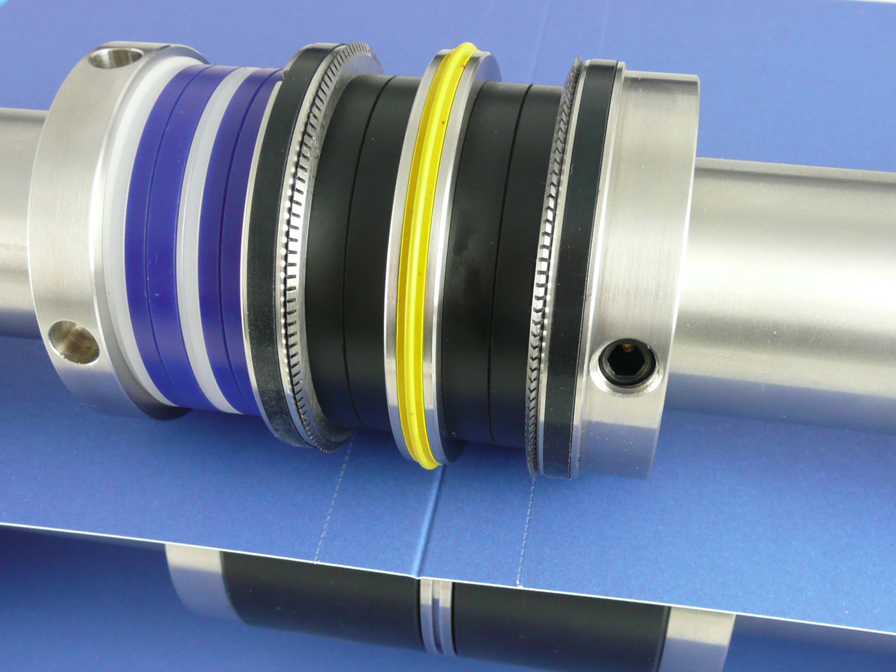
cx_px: 421
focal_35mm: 32
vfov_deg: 44.1
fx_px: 828
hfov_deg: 56.8
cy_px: 379
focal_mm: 4.6
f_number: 3.3
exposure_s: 1/30
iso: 200
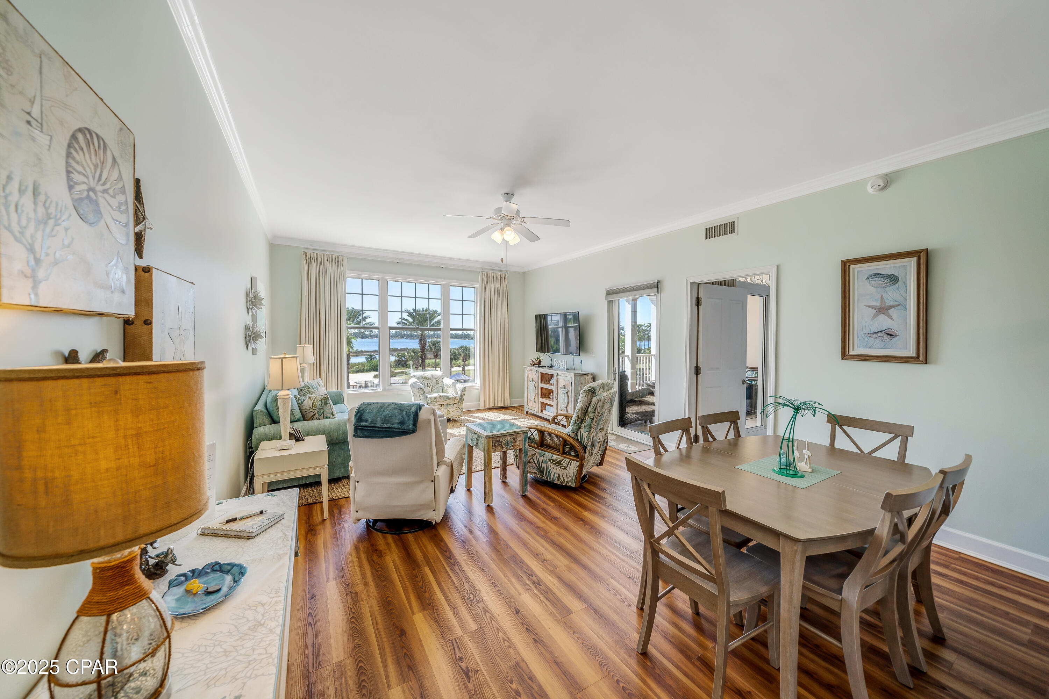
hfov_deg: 112.6
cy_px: 350
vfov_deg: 90.0
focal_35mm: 12
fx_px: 350
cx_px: 524
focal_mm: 12
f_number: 5.6
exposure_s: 1/60
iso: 100
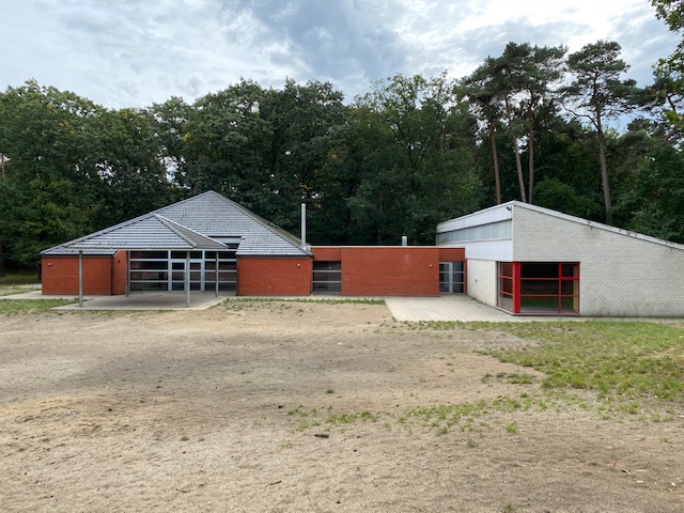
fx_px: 514
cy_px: 256
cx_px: 342
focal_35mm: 26
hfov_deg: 67.3
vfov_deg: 53.1
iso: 32
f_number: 1.8
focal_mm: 4.25
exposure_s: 1/772
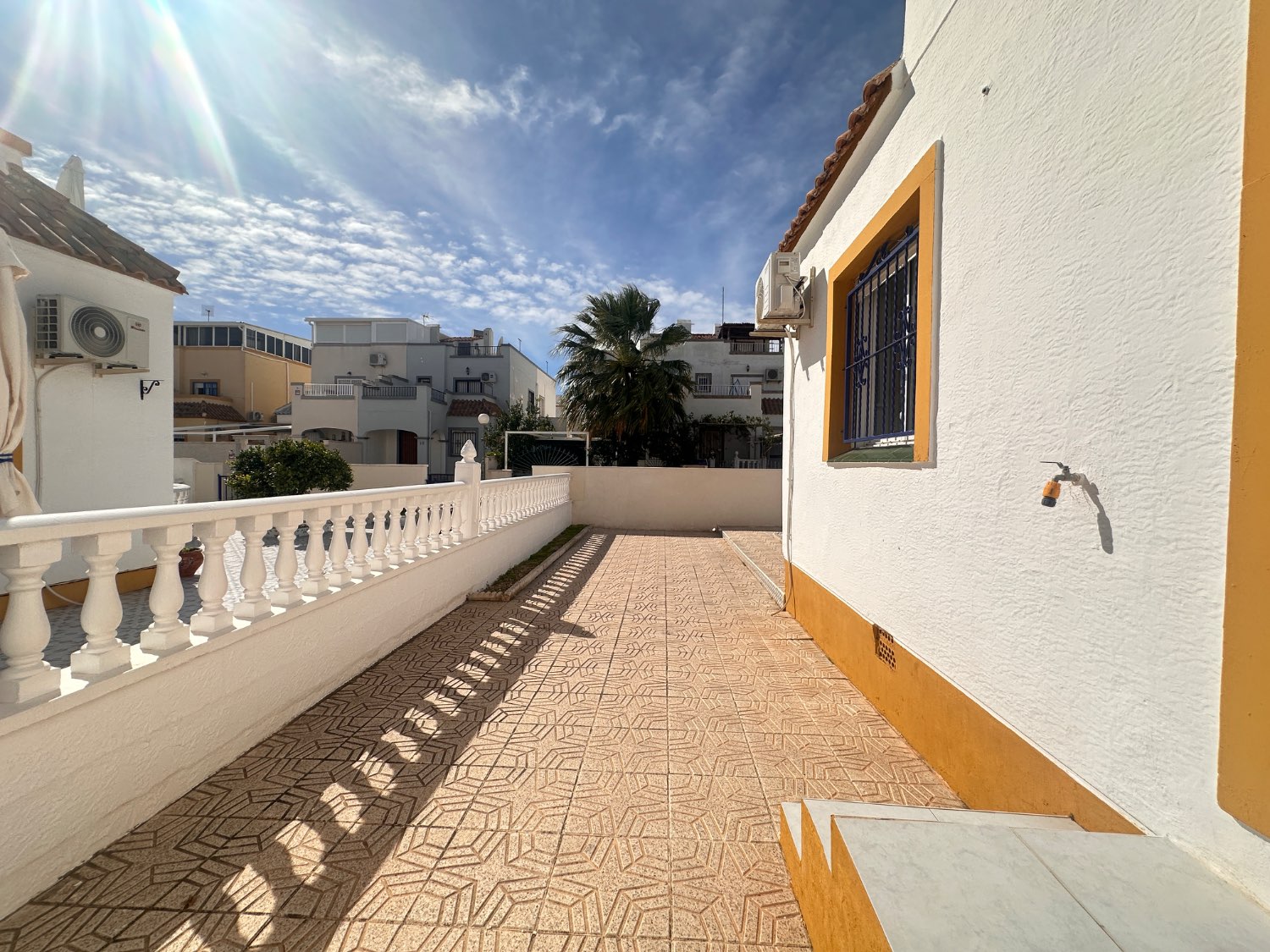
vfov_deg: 85.7
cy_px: 476
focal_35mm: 14
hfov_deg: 102.1
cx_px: 635
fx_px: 514
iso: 50
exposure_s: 1/3509
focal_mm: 2.22
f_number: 2.2
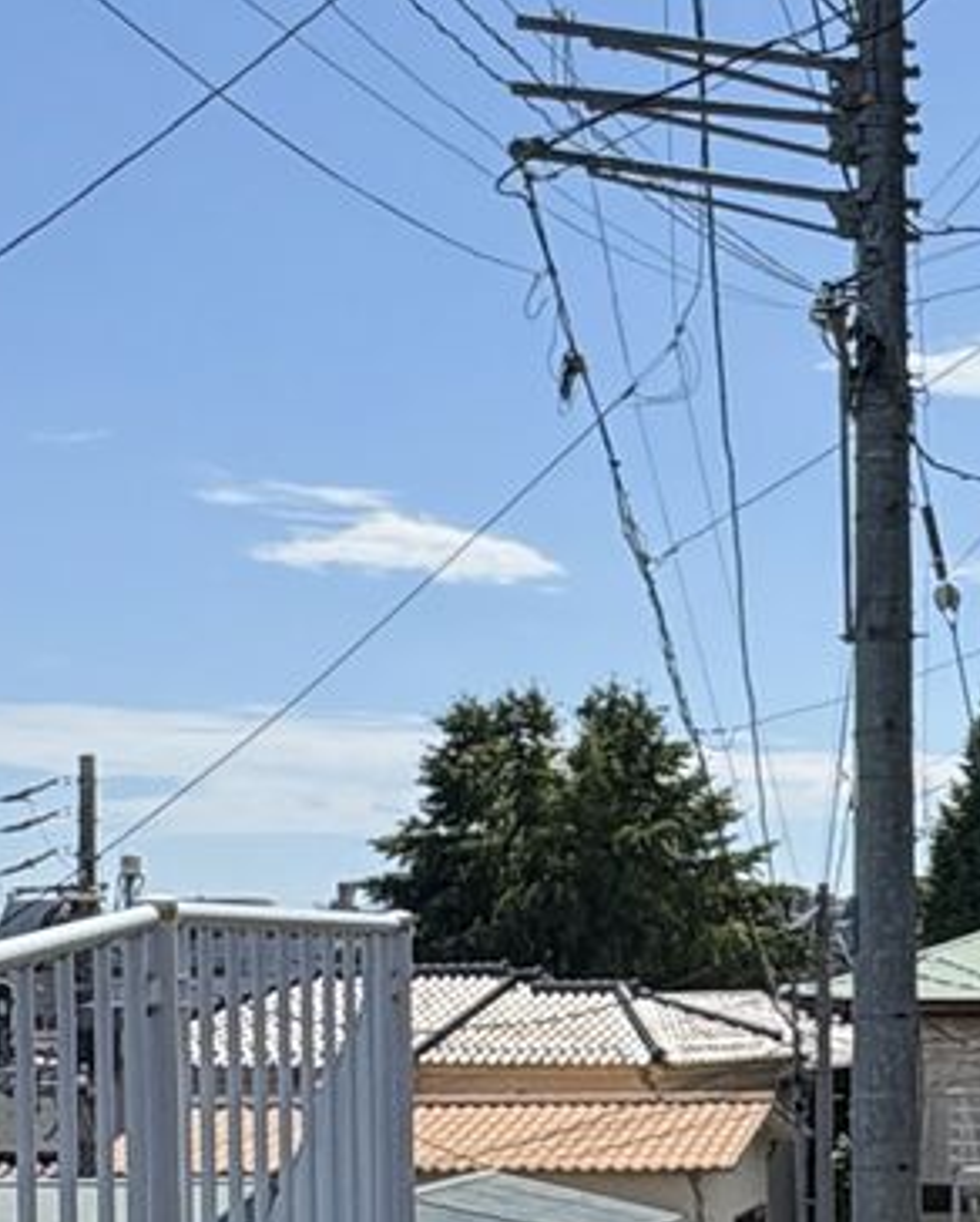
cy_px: 796
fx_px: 2715
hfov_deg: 18.9
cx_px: 1279
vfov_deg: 25.3
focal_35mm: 75
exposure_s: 1/2415
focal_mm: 2.22
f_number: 2.2
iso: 50
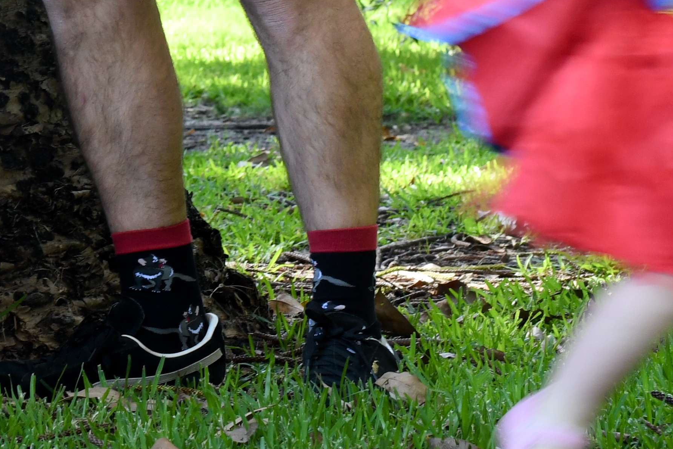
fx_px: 4337
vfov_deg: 5.8
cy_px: -386
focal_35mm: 232
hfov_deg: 8.6
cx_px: -412
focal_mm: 50
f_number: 8
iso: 450
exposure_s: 1/60
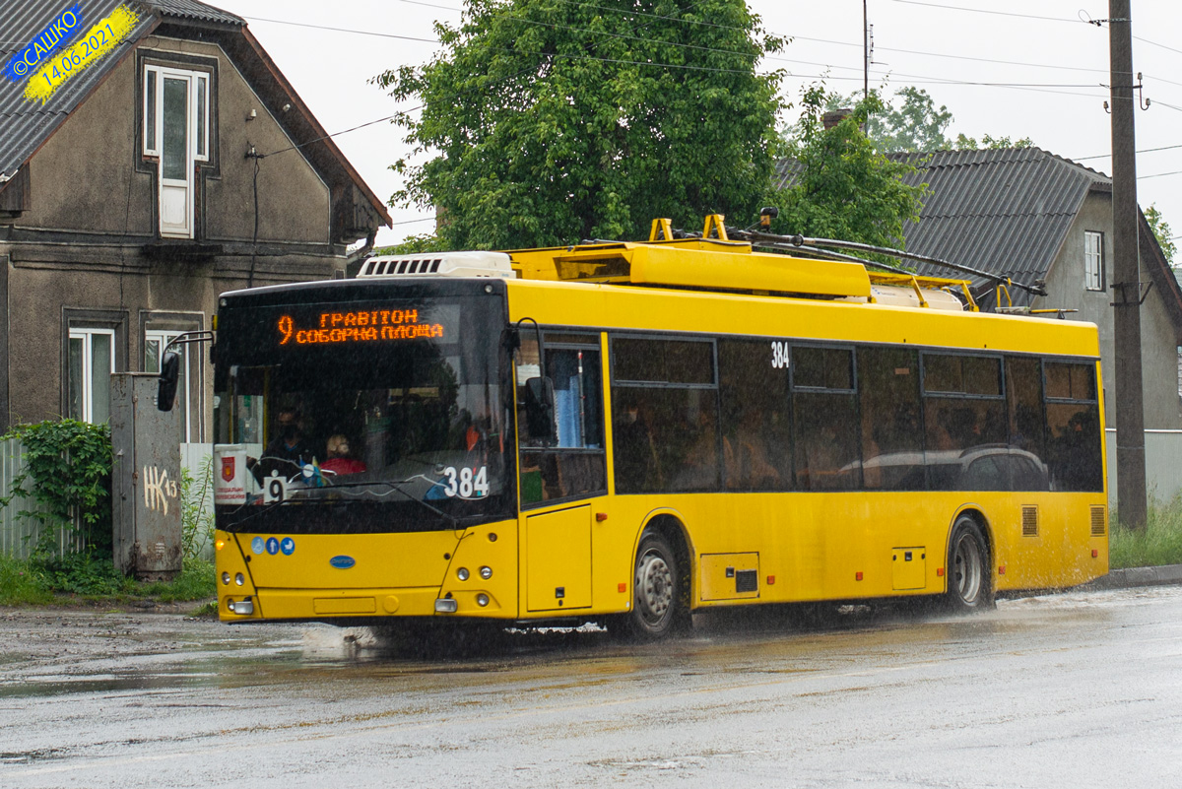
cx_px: 591
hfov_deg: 39.6
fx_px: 1642
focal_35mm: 50
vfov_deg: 27.0
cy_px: 394
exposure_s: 1/250
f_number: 4.5
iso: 200
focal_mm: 50
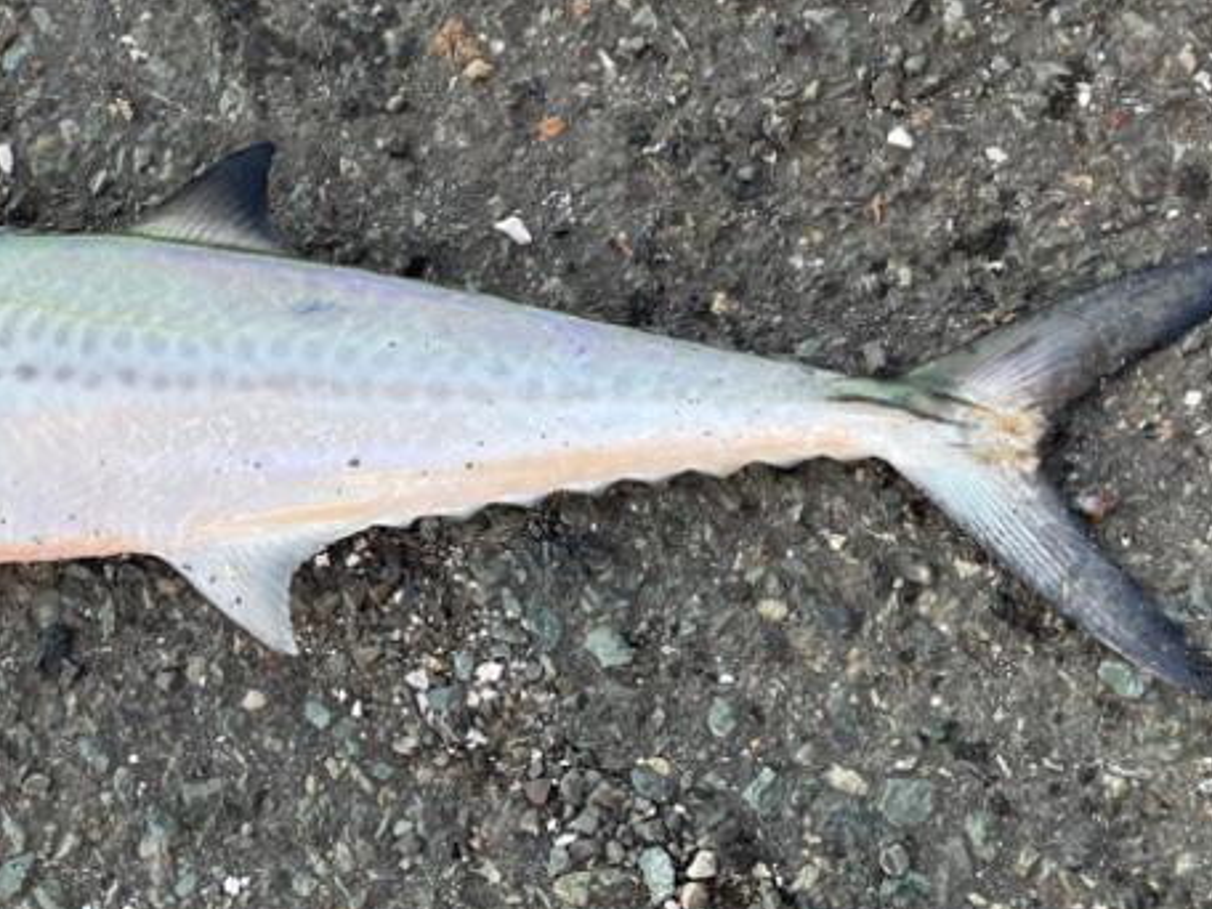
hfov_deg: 32.7
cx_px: 218
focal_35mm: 57
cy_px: 542
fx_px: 1996
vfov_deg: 25.6
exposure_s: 1/121
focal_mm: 4.2
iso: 40
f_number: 1.6
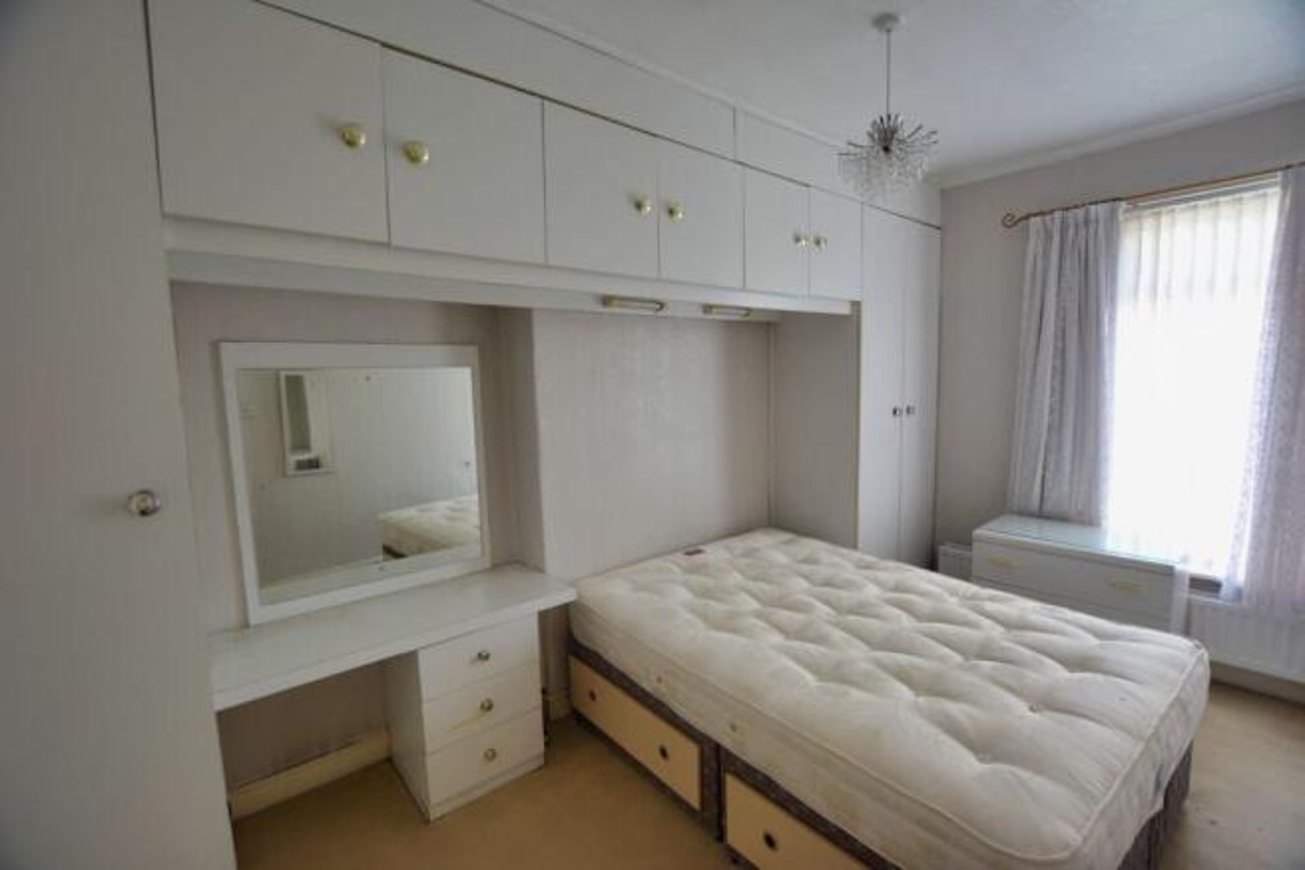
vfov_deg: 77.4
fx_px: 544
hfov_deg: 100.4
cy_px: 435
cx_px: 652
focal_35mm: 15
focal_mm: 10
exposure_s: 1/60
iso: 400
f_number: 4
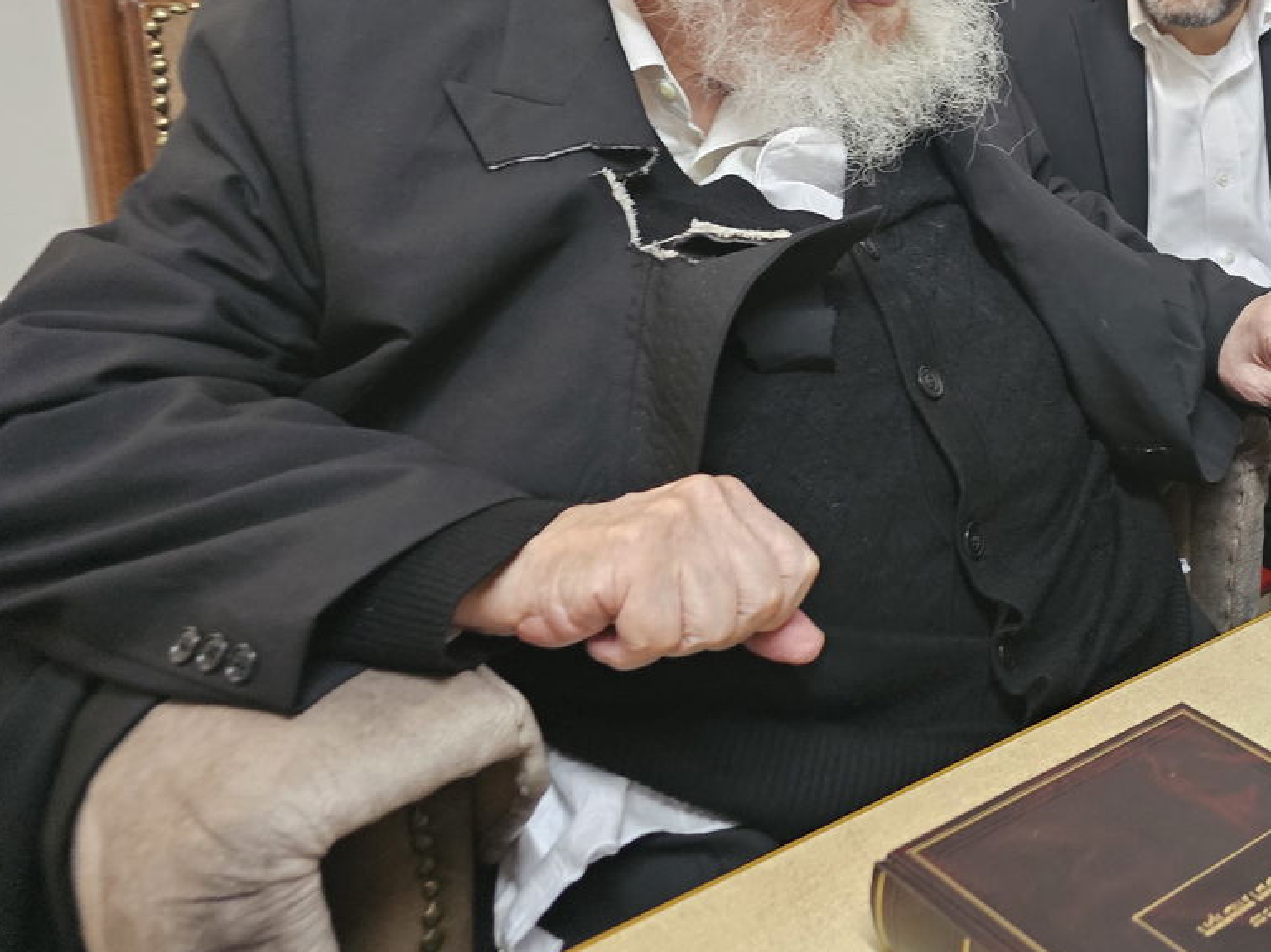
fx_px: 1542
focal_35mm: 42
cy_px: 157
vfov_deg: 33.1
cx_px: 1152
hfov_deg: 41.2
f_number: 1.7
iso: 640
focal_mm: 6.3
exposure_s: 1/50
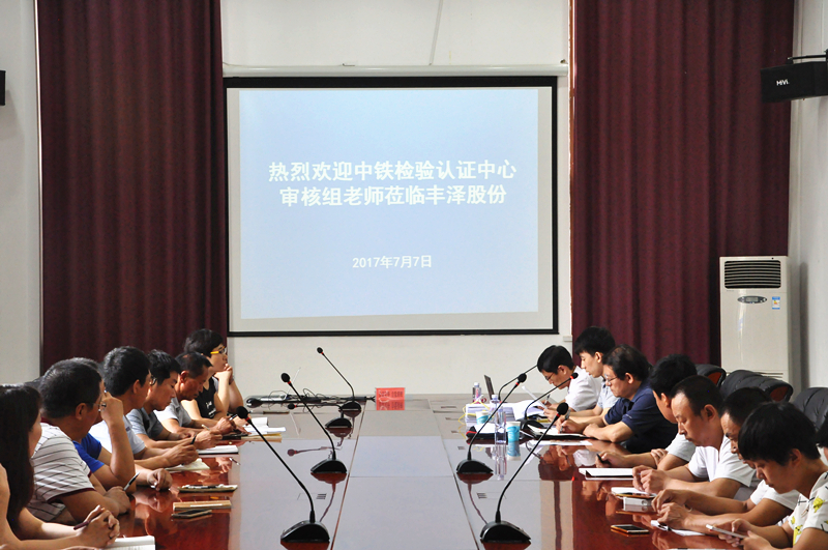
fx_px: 1723
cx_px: 414
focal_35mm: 75
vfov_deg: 18.1
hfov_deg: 27.0
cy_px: 275
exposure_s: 1/80
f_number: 9
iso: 2000
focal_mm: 50
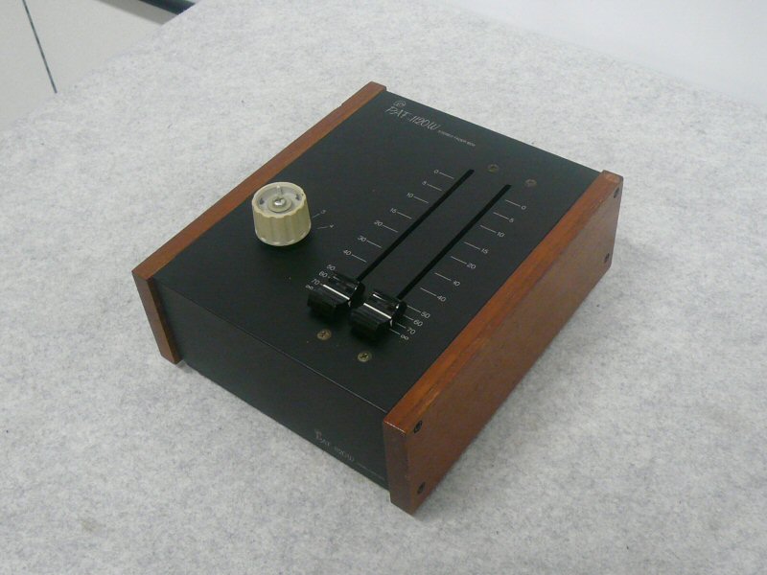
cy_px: 288
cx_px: 384
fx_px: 908
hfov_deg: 45.8
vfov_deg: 35.1
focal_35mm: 41
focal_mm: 4.6
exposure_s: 1/15
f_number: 2.8
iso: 200
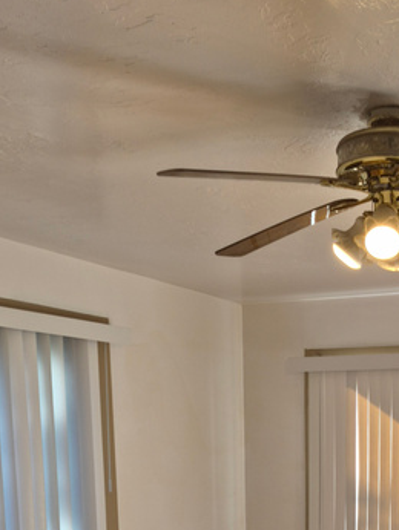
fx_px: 783
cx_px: 393
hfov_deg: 27.1
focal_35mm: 51
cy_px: 577
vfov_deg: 33.0
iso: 25
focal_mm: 5.4
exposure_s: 1/131
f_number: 1.8
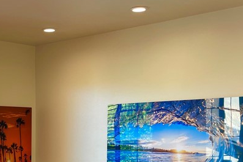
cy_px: 186
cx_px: 32
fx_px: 452
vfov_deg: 19.3
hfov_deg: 29.0
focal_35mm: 67
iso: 50
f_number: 1.6
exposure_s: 1/120
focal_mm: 5.1
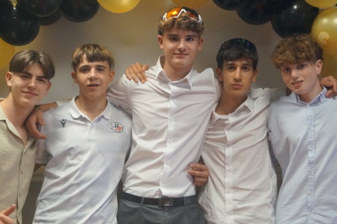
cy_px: 128
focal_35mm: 65
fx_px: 608
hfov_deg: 31.0
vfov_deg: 20.9
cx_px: 165
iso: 2000
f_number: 4.5
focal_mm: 26
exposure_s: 1/160
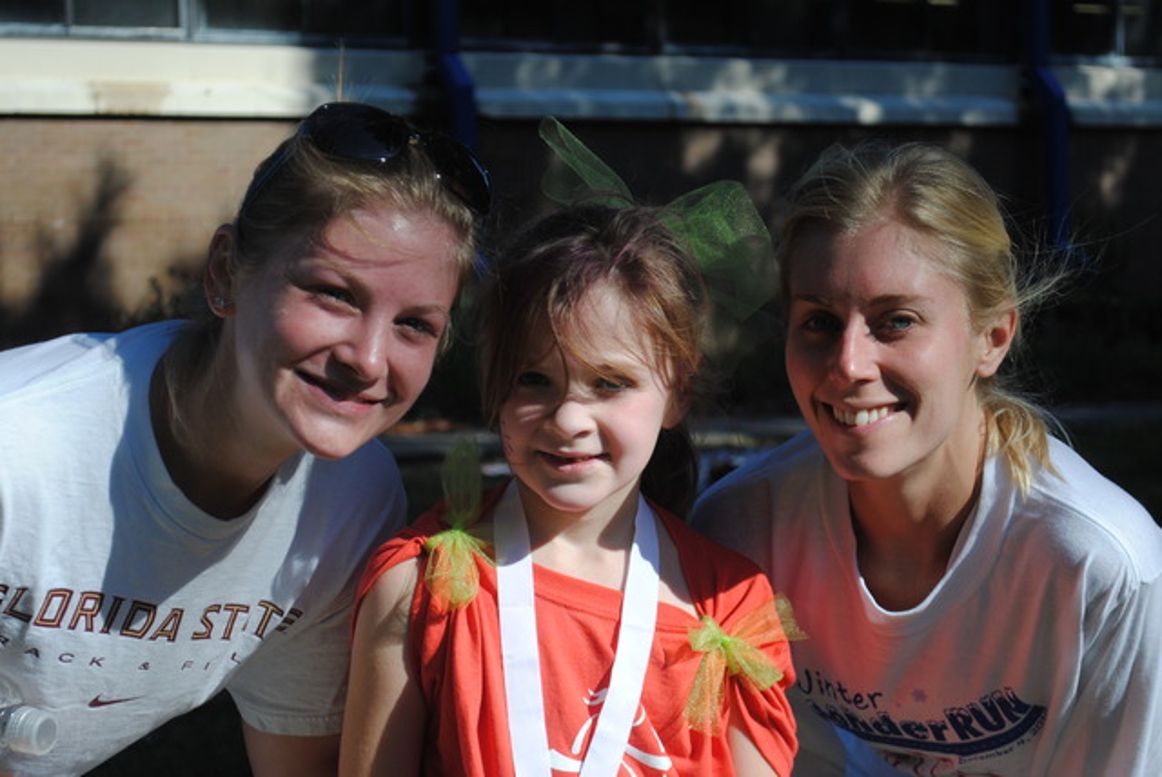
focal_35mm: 82
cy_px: 388
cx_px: 581
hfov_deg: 24.6
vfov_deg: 16.6
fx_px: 2665
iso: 200
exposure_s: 1/800
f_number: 5.6
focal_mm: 55
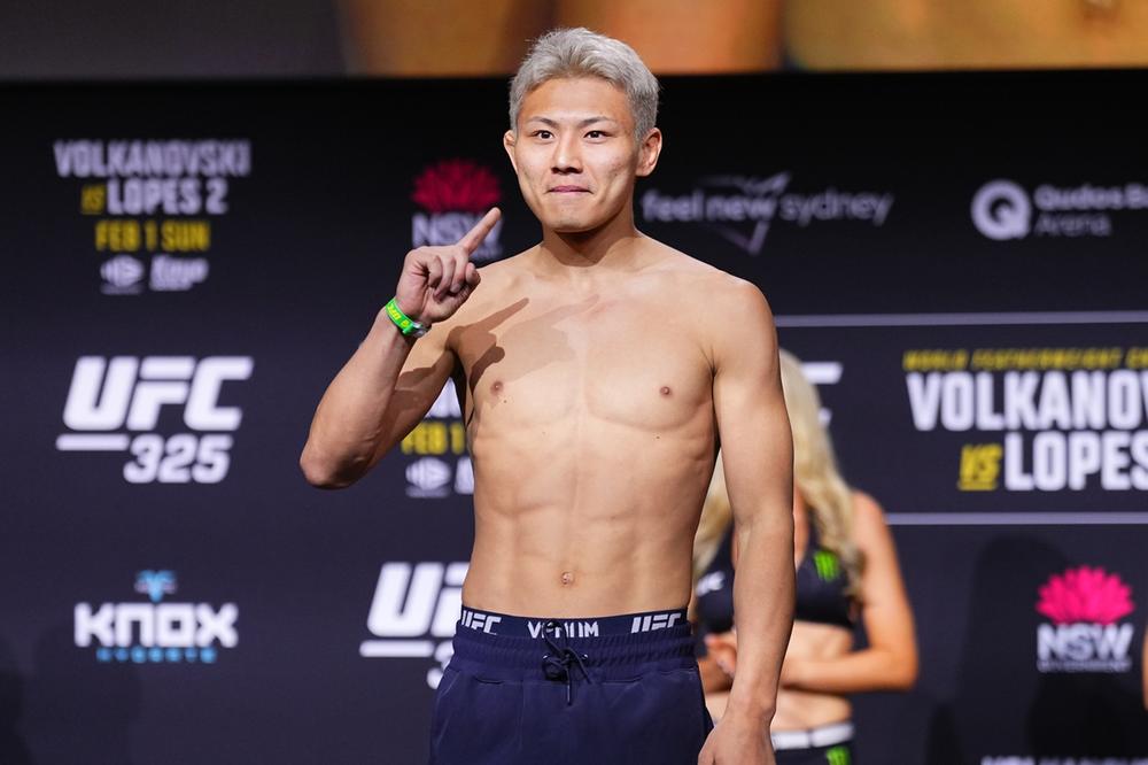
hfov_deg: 15.1
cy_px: 382
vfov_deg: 10.1
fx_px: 4335
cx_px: 574
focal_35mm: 136
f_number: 2.8
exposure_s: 1/500
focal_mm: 136
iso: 1600
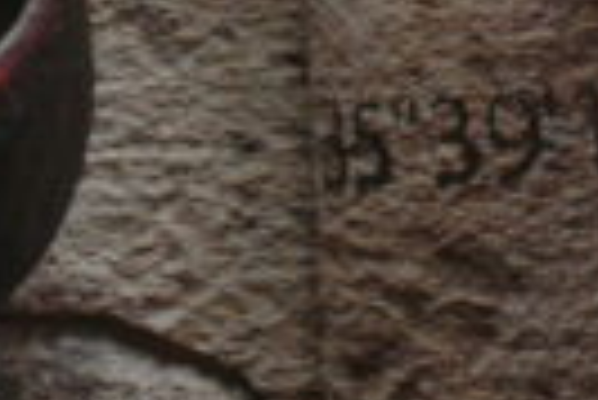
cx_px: 656
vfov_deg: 6.0
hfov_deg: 9.3
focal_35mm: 219
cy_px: -634
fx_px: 3642
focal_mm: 7.4
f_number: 3.2
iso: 100
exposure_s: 1/125
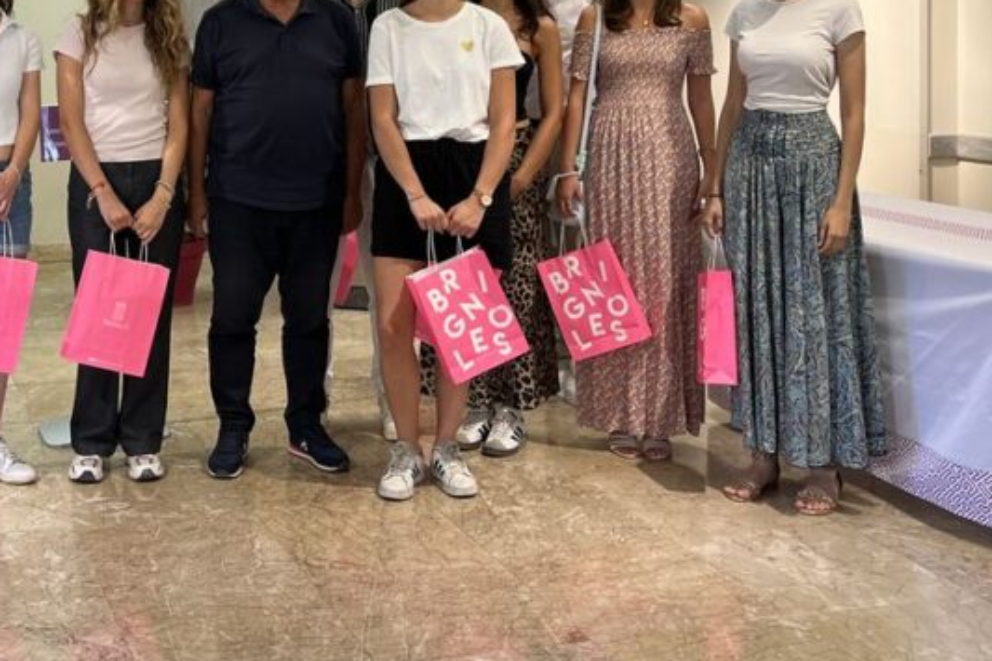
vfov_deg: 24.9
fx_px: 1432
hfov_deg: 36.8
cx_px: 190
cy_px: 20
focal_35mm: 52
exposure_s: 1/50
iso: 80
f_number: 1.6
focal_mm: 5.1
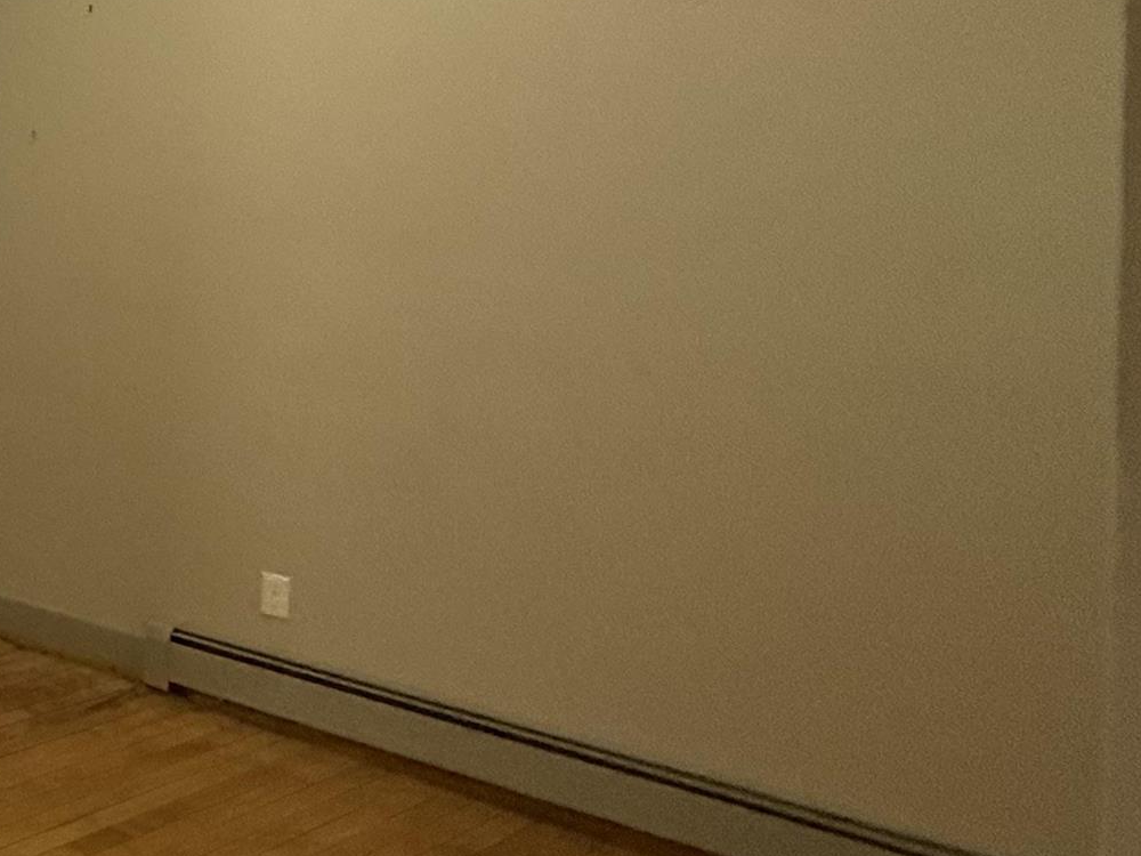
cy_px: 203
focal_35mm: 43
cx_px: -547
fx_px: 1417
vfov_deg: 32.9
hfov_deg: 28.9
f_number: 2.2
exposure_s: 1/120
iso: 400
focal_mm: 2.22
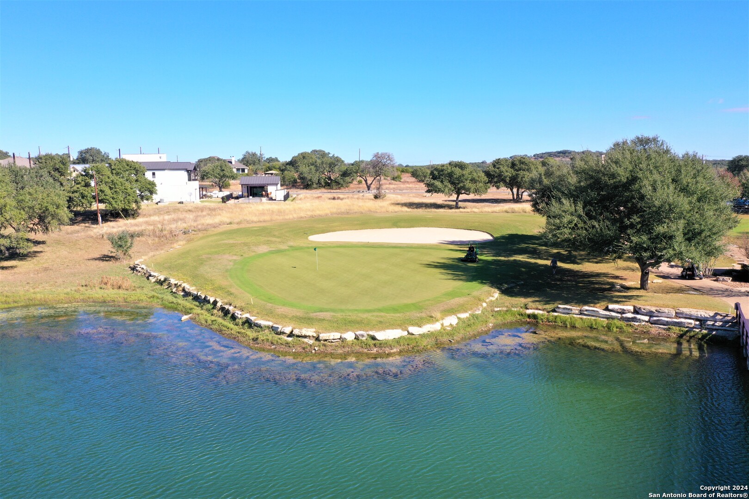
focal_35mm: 28
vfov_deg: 46.4
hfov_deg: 65.5
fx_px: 583
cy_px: 250
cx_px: 374
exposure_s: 1/320
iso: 100
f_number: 5.6
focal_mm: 10.26
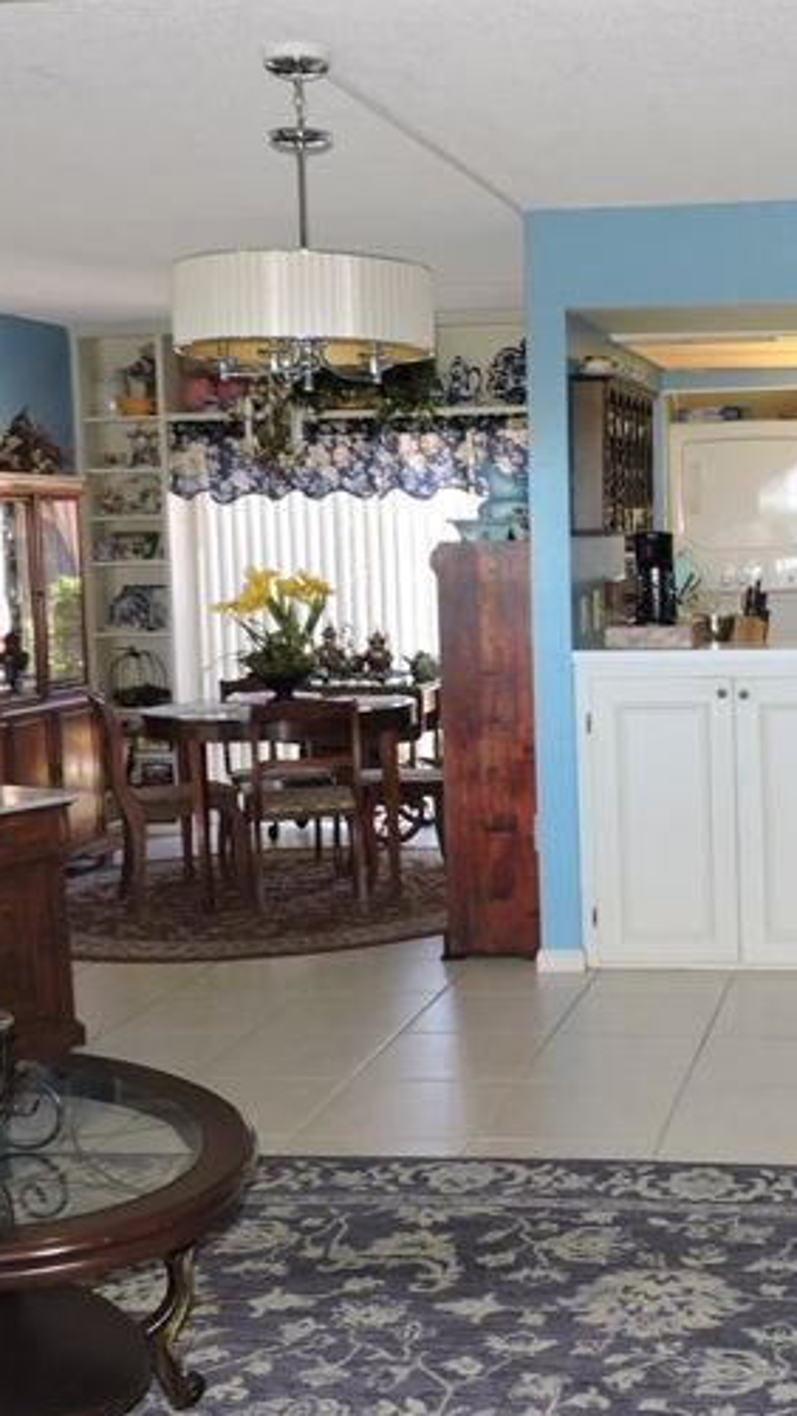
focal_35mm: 46
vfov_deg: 44.6
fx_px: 1727
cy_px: 695
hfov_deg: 25.1
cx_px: 739
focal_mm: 5.4
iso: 200
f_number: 3.1
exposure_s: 1/30
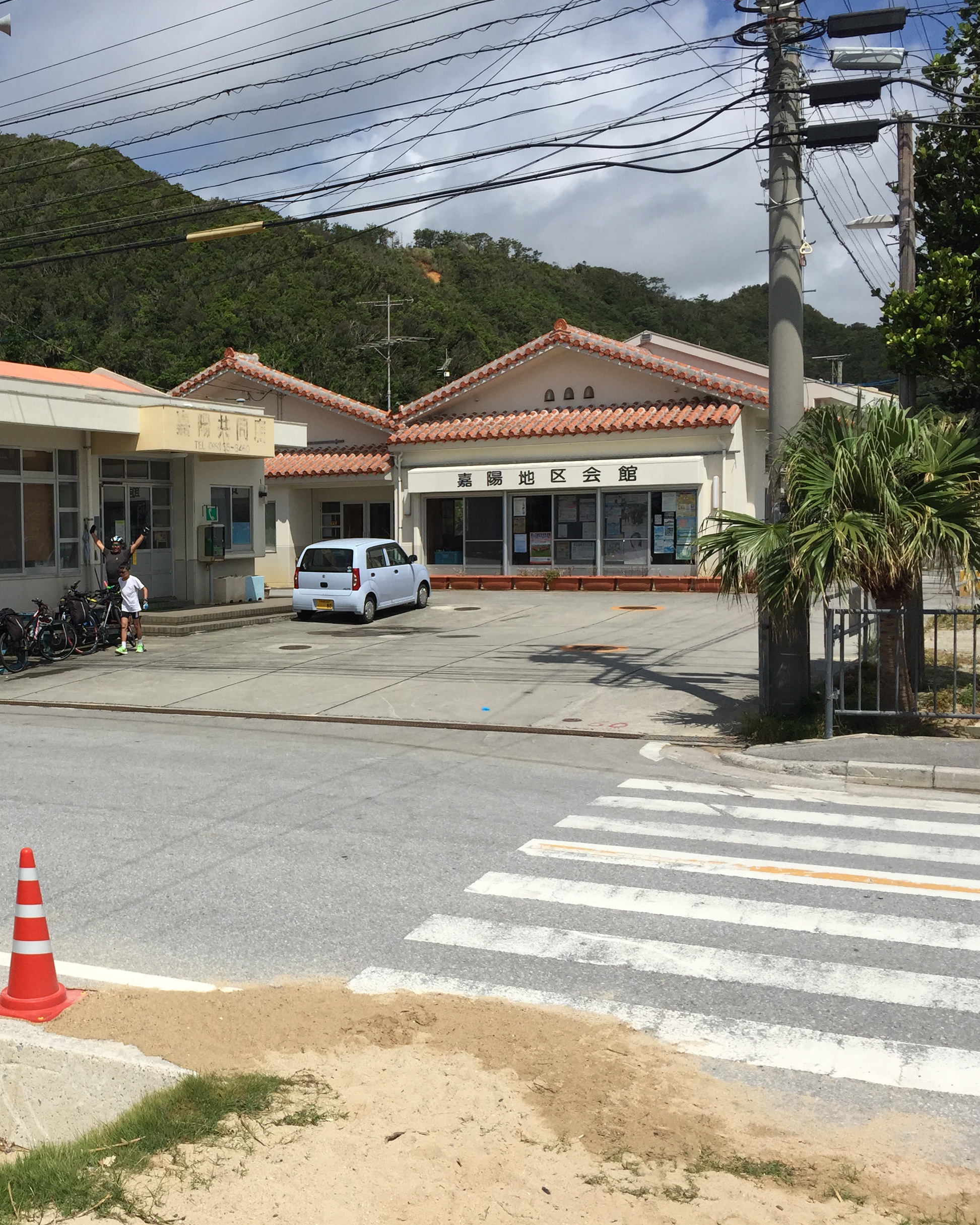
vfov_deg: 47.9
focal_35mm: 38
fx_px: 1378
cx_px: 202
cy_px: 615
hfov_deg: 37.8
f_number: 2.2
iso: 32
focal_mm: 4.15
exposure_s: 1/3968
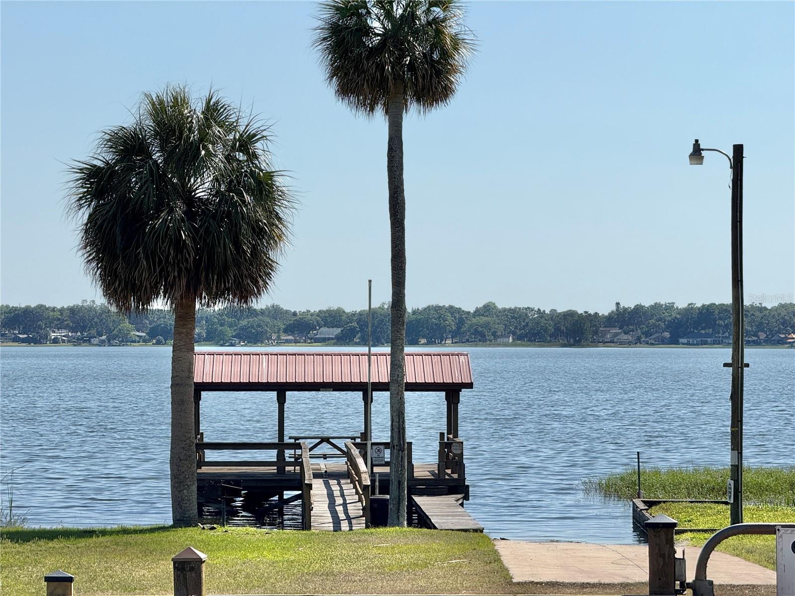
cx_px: 398
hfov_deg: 16.4
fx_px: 2756
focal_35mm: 120
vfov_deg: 12.3
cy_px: 298
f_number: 2.8
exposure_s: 1/2817
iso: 50
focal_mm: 15.66
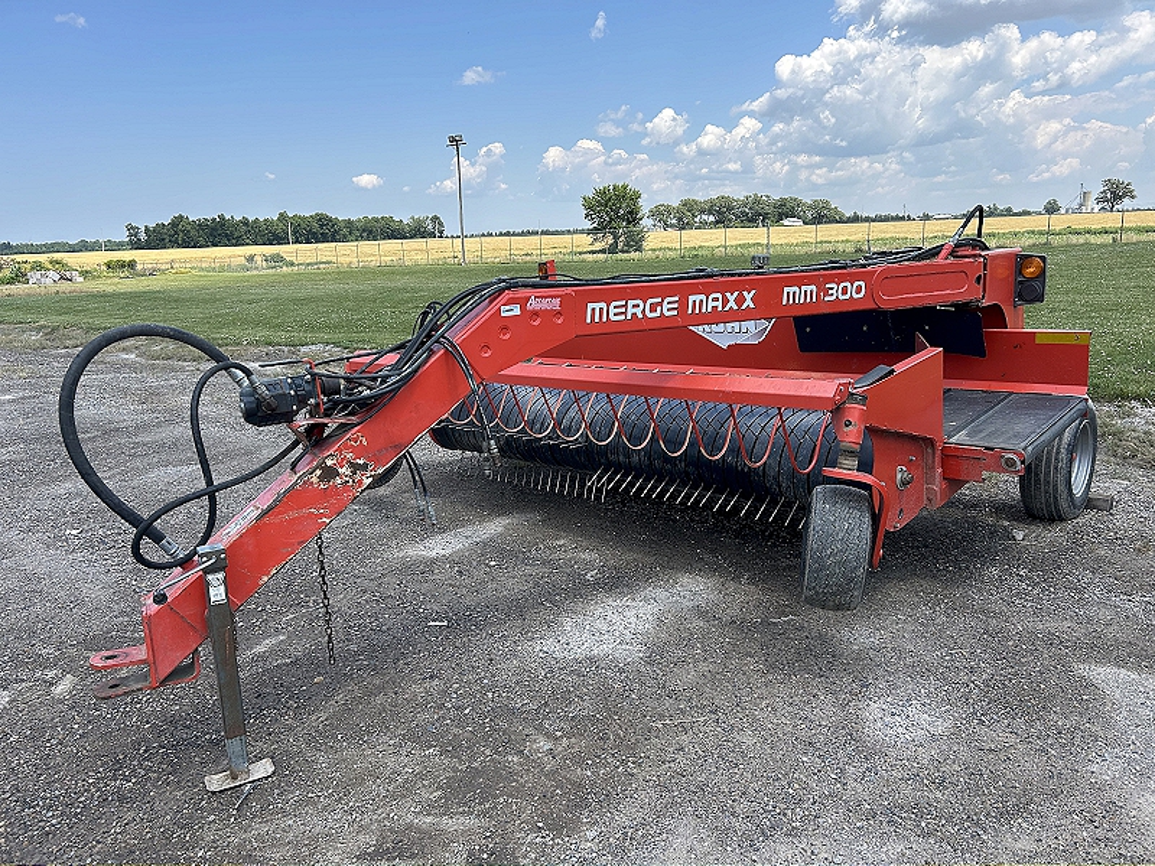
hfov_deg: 67.3
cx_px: 578
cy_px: 433
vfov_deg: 53.1
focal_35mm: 26
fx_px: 868
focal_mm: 5.7
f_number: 1.5
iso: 50
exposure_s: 1/2404
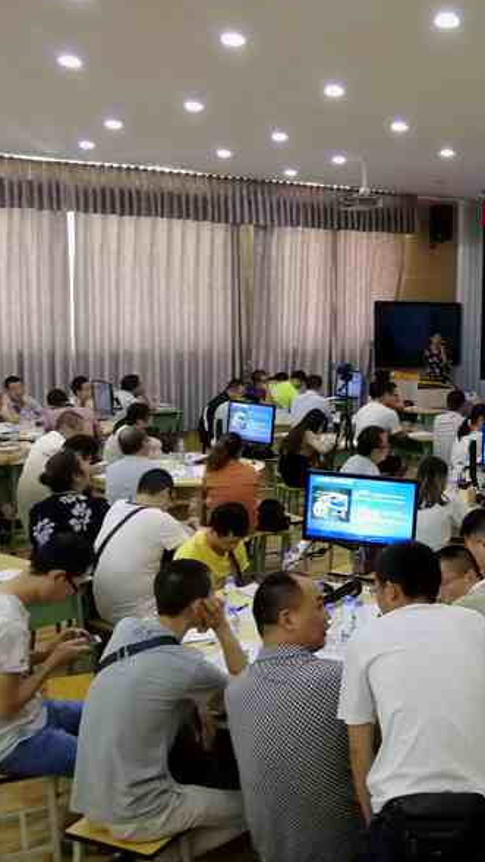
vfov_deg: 50.5
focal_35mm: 40
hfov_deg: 28.2
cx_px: 464
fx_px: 914
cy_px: 425
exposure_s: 1/25
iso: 400
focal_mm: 3.95
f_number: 2.2
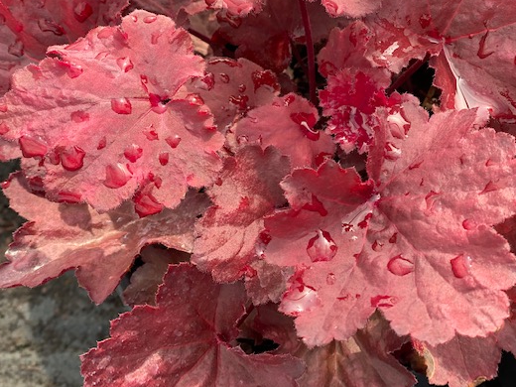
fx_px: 954
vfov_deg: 22.9
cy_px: 161
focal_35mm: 64
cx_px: 286
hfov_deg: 30.2
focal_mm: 6
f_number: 2
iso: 20
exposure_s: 1/138
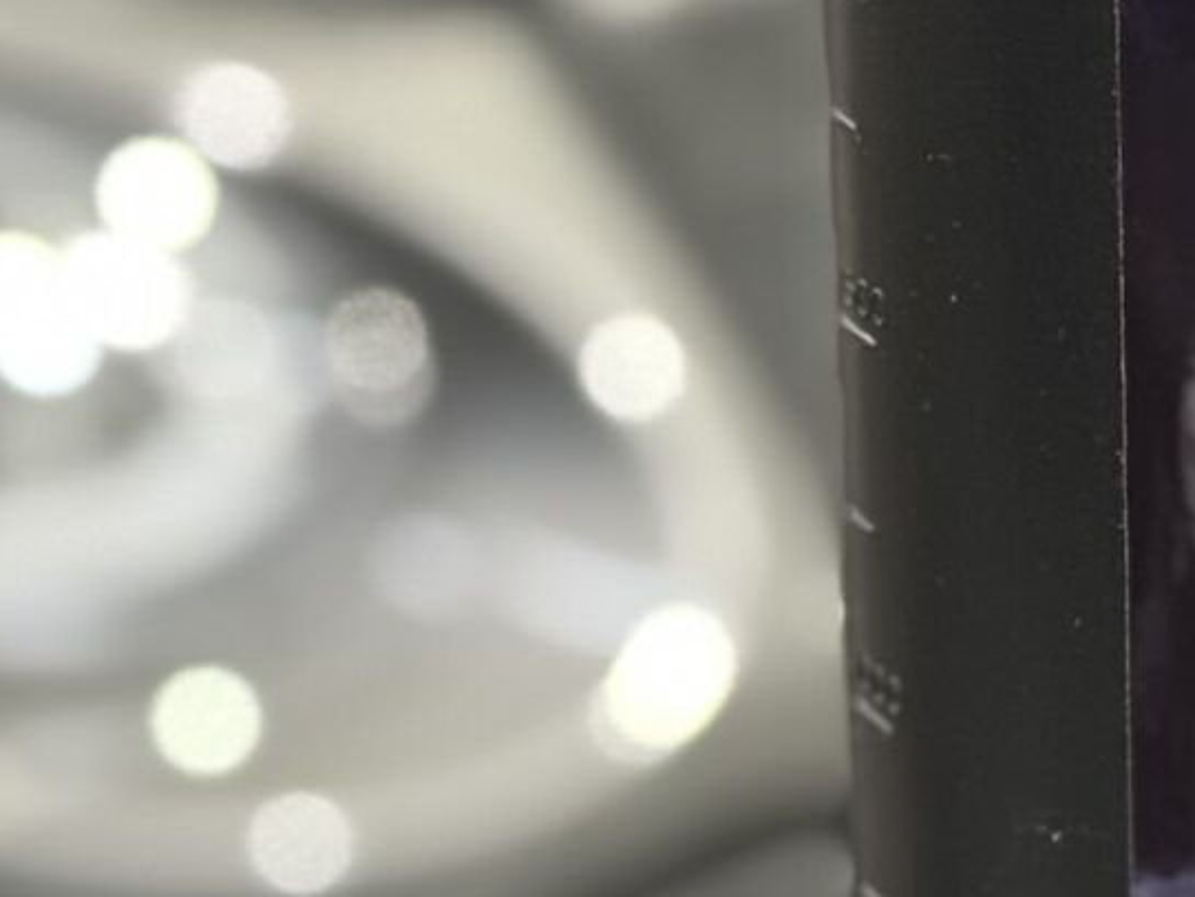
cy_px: 31
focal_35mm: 227
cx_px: 1164
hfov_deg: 8.7
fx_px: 7838
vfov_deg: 6.5
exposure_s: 1/33
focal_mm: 6.76
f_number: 1.78
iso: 200
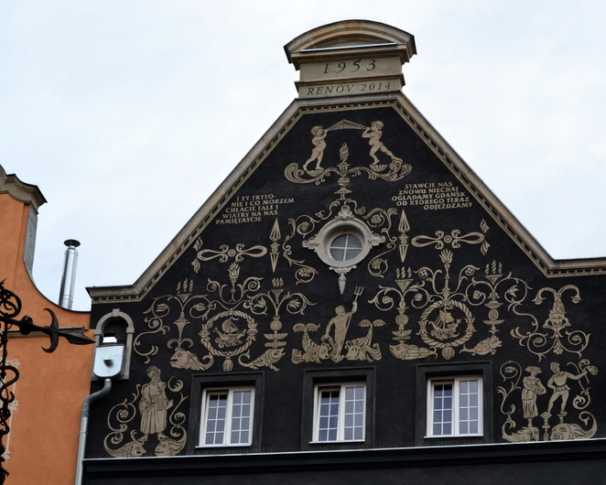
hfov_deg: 20.5
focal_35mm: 94
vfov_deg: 16.4
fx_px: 1679
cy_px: 243
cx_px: 319
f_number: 11
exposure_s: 1/400
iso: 400
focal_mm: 55
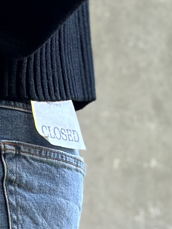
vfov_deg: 7.6
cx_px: -56
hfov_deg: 6.0
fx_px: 1616
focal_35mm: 244
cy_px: 532
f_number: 1.78
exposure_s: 1/88
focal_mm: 6.86
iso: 125
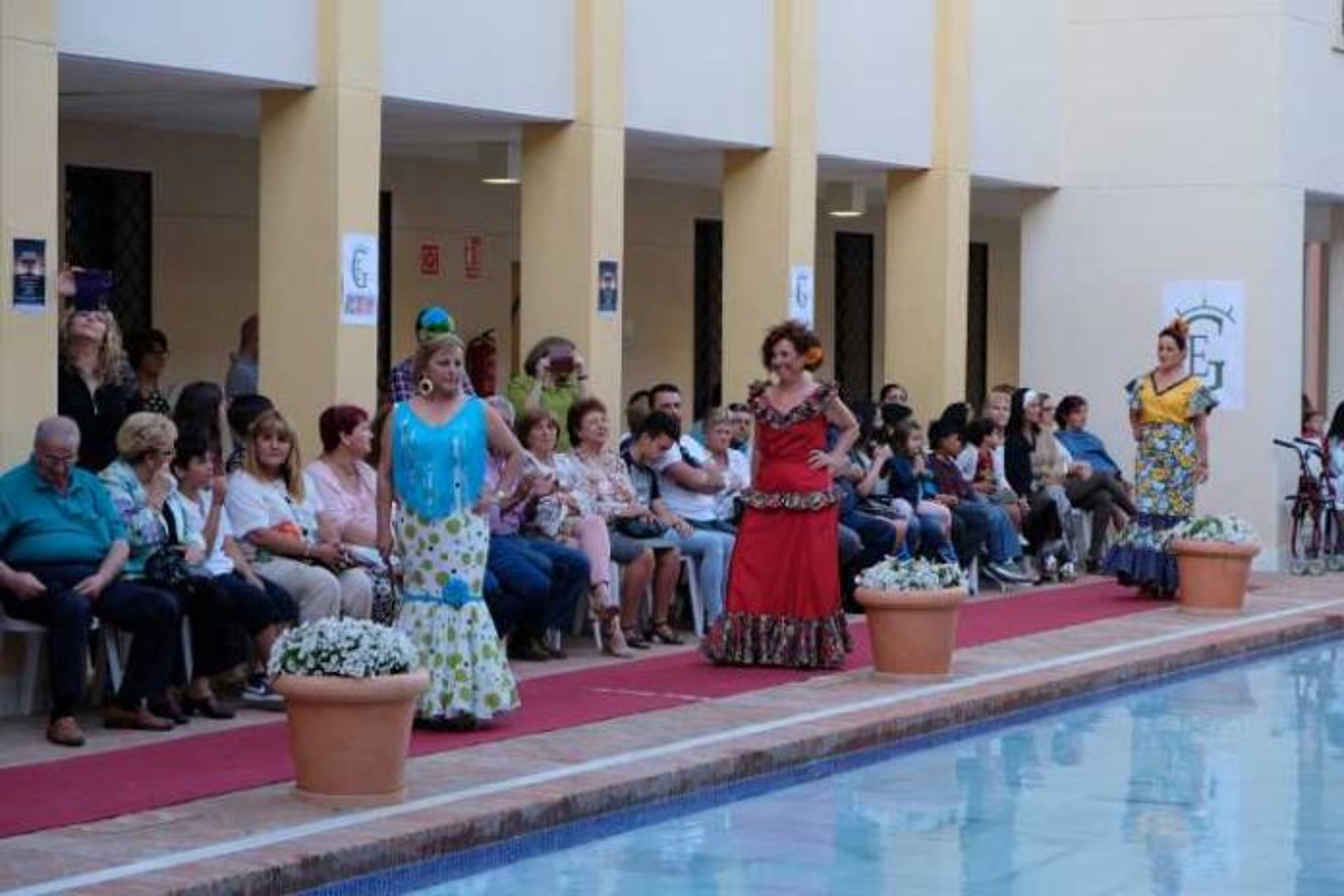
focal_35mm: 83
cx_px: 672
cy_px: 448
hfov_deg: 24.5
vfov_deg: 16.5
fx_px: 3098
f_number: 4
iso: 400
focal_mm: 55
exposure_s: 1/110
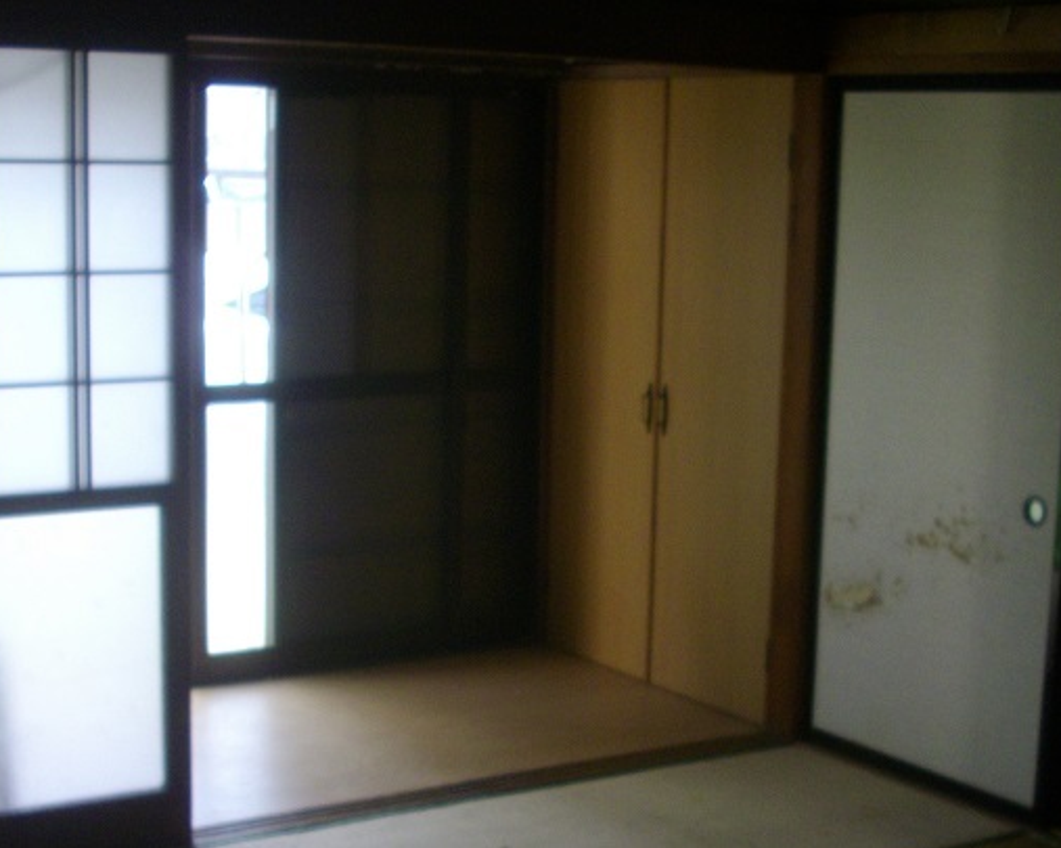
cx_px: 532
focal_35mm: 65
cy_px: 613
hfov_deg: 29.2
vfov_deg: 23.3
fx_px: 2040
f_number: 2.8
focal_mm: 6.2
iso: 152
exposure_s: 1/125
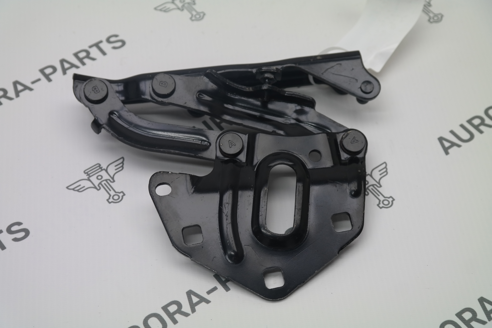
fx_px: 1148
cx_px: 246
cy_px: 164
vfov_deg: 16.3
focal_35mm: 84
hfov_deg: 24.2
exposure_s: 1/80
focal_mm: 55
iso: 400
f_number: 5.6
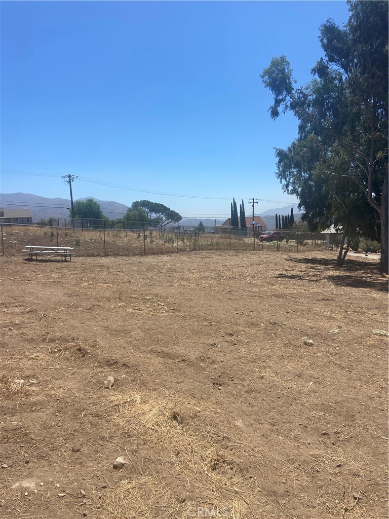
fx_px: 390
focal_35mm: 26
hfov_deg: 53.1
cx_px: 194
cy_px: 260
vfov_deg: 67.3
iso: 32
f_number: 1.8
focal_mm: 4.25
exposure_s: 1/3125
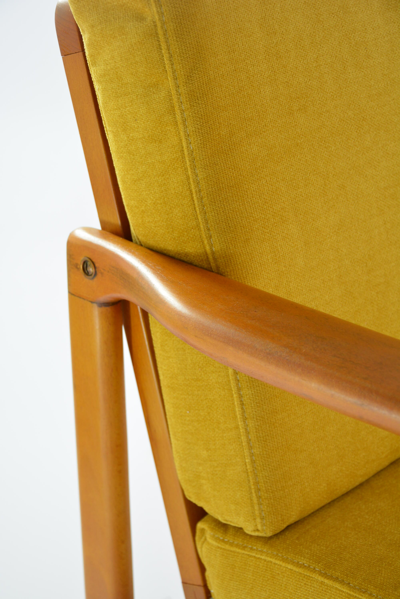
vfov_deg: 26.0
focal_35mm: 78
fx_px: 1297
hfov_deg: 17.5
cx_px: 200
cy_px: 300
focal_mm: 52
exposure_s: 1/60
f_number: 5.6
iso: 560
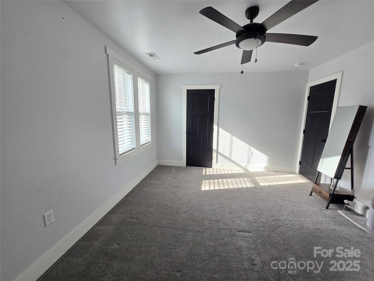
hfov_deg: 106.2
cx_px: 187
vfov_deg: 89.9
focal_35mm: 13
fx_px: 140
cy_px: 140
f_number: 2.2
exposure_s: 1/101
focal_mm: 2.2
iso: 125
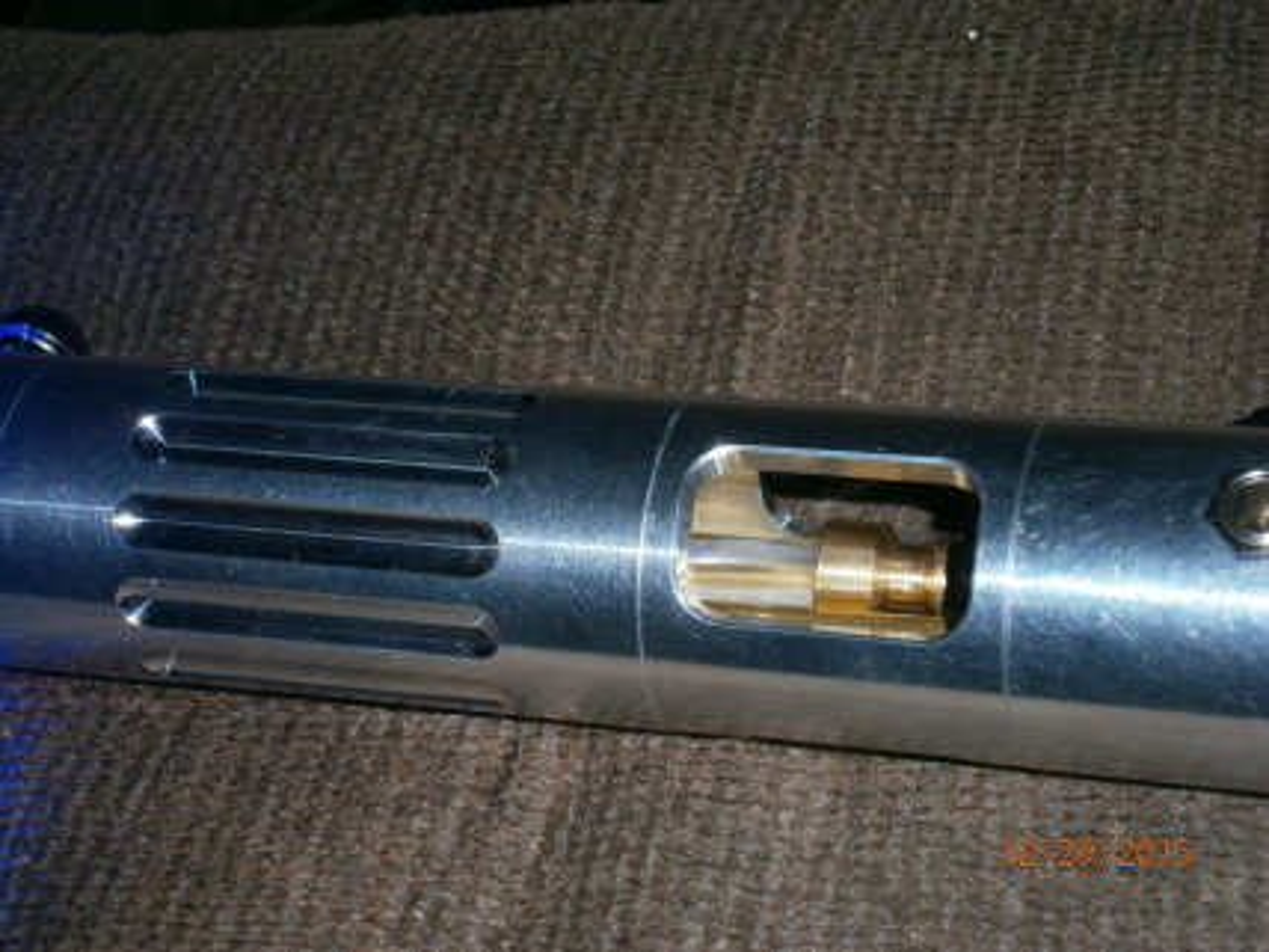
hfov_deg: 26.7
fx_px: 2676
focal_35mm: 73
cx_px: 634
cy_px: 476
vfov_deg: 20.2
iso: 125
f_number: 4.4
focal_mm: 13
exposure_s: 1/50
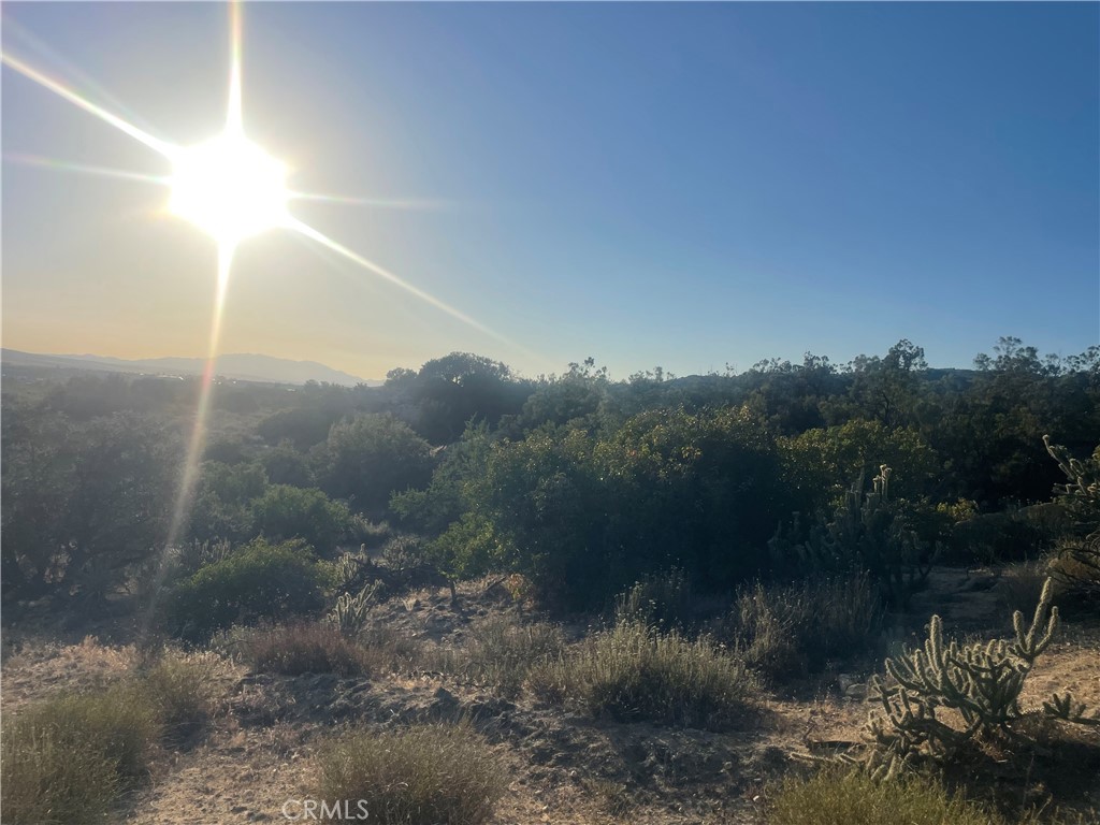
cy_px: 412
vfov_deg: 53.1
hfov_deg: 67.3
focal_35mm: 26
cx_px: 550
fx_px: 826
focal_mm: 4.2
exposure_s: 1/9091
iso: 32
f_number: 1.6
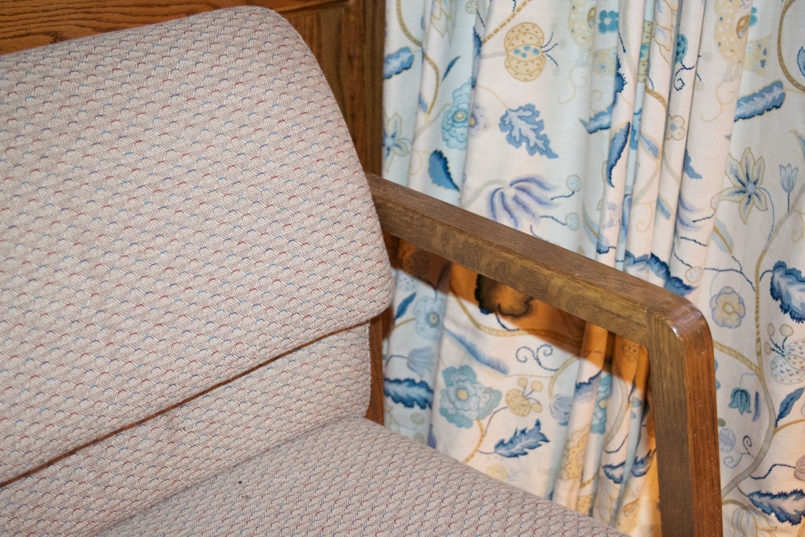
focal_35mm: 46
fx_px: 1040
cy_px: 268
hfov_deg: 42.3
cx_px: 402
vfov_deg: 28.9
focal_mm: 31
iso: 5600
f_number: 4.2
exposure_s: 1/60
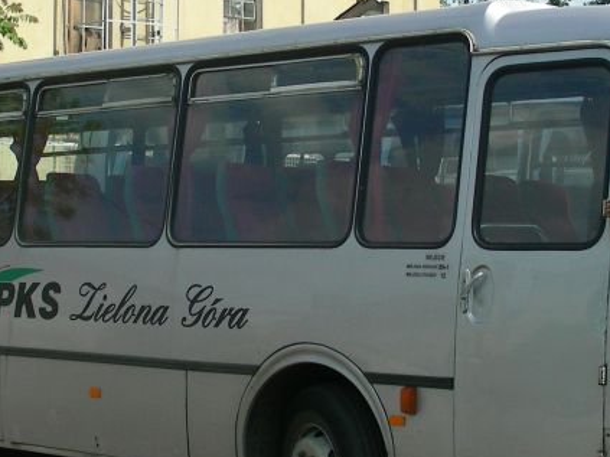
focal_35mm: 93
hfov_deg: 21.1
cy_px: 213
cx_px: 310
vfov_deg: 15.9
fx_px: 1638
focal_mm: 6.8
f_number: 4
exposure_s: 1/590
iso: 50
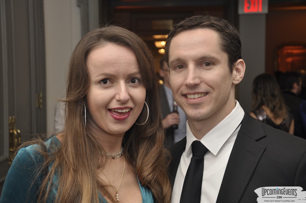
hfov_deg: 28.1
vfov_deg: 18.9
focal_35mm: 72
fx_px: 611
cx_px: 153
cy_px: 102
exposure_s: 1/60
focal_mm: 48
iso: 400
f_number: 4.8
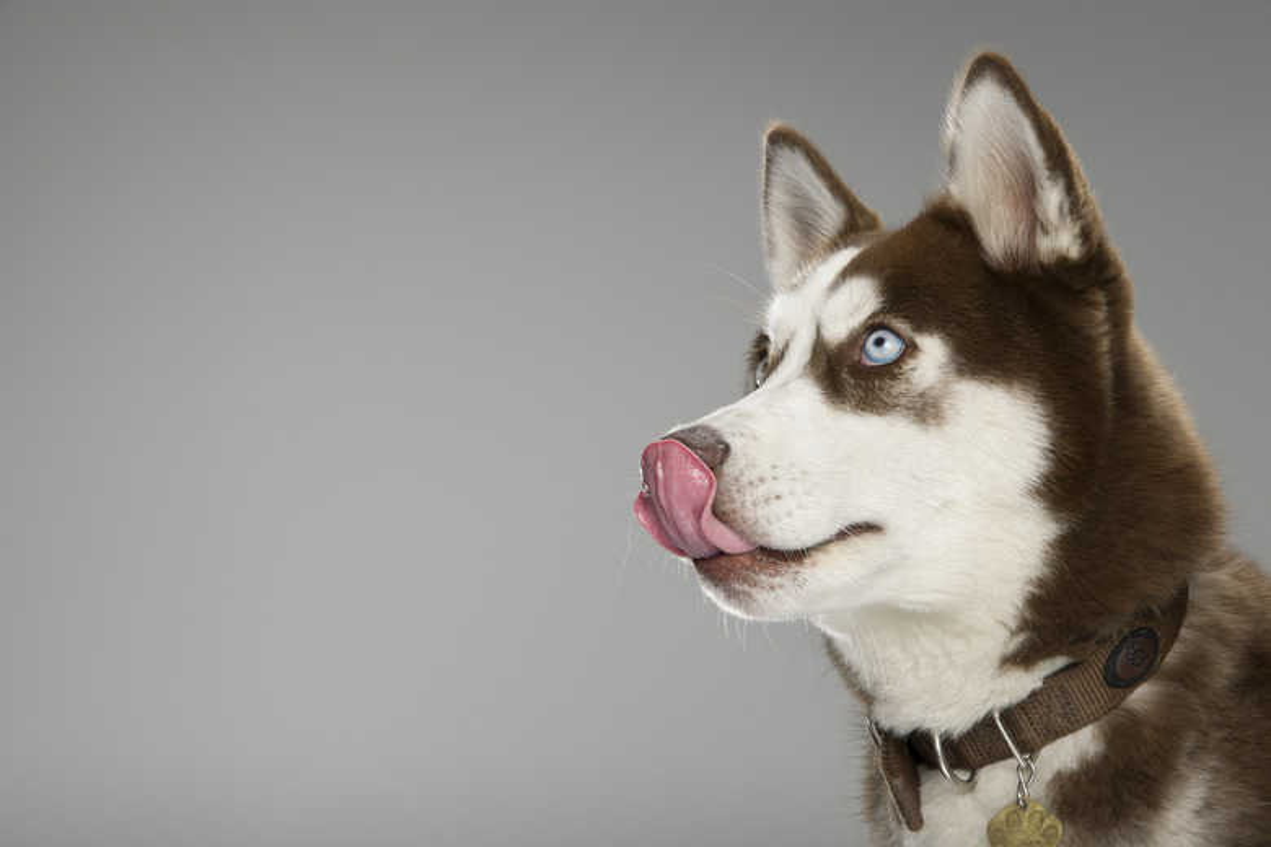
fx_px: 3530
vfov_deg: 13.7
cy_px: 424
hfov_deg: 20.4
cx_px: 636
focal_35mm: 100
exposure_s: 1/200
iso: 64
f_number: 16
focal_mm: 100
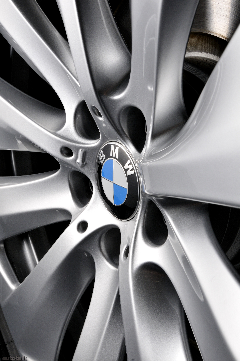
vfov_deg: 42.4
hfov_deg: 28.9
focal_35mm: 46
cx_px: 120
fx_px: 466
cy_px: 180
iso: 200
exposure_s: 1/80
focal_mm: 31
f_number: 18
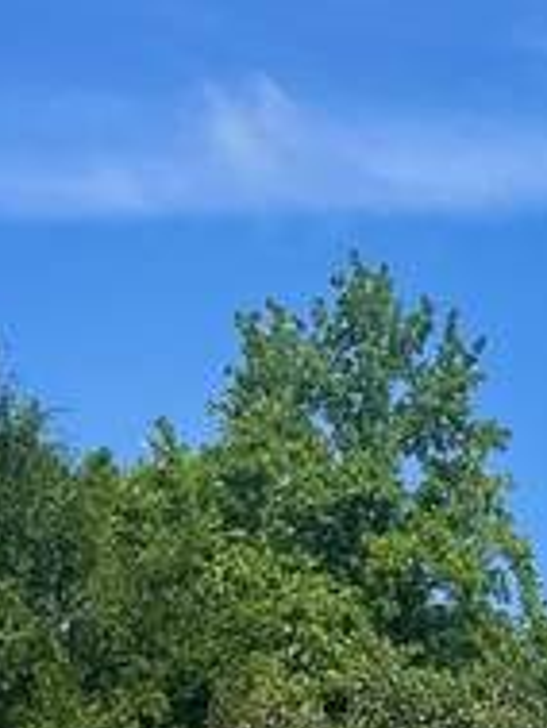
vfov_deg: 14.6
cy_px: 1217
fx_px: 2568
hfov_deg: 10.6
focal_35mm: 122
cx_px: 1283
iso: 80
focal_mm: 6.86
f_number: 1.78
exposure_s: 1/4016
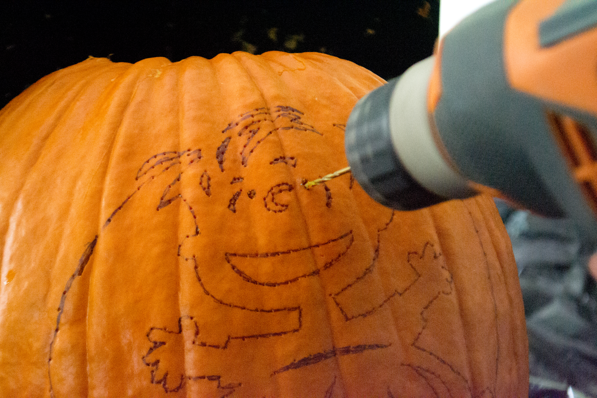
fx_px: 1368
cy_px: 199
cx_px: 298
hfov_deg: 24.6
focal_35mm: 82
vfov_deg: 16.6
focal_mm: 55
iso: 12800
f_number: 5.6
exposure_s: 1/100
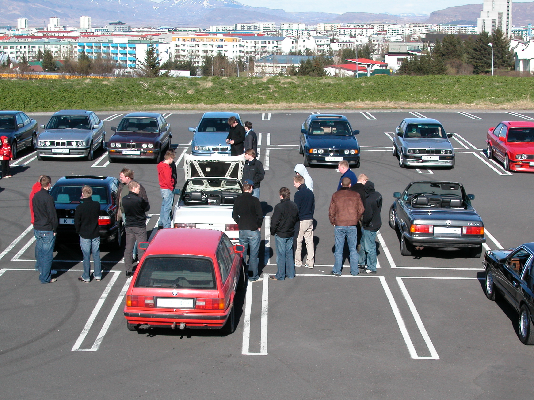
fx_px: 1111
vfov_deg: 20.4
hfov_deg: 27.0
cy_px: 224
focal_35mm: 72
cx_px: 287
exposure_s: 1/281
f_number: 7.1
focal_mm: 16.2
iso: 100
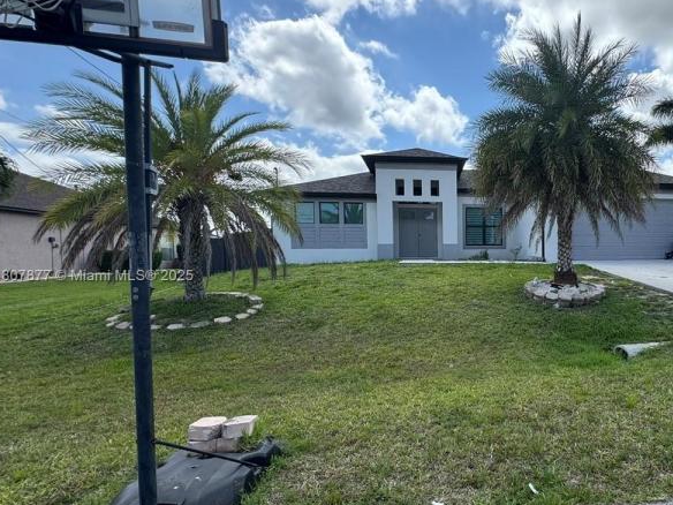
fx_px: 447
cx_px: 525
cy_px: 277
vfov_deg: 58.8
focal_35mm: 23
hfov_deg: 67.9
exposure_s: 1/858
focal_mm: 2.22
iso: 50
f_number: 2.2
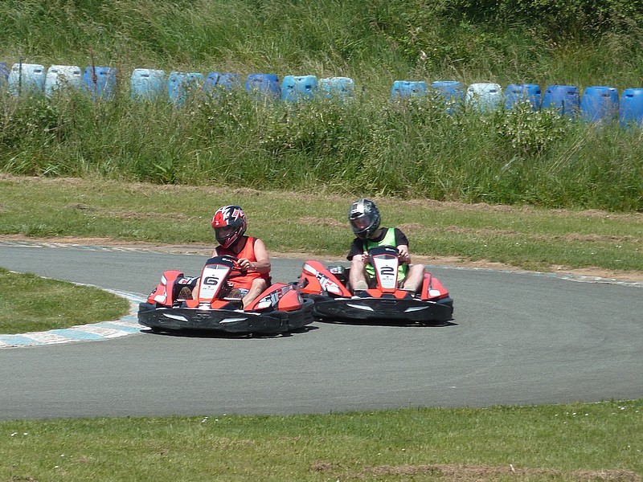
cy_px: 241
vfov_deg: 3.2
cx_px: 322
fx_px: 8545
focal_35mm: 460
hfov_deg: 4.3
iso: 80
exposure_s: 1/400
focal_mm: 49.2
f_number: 4.9
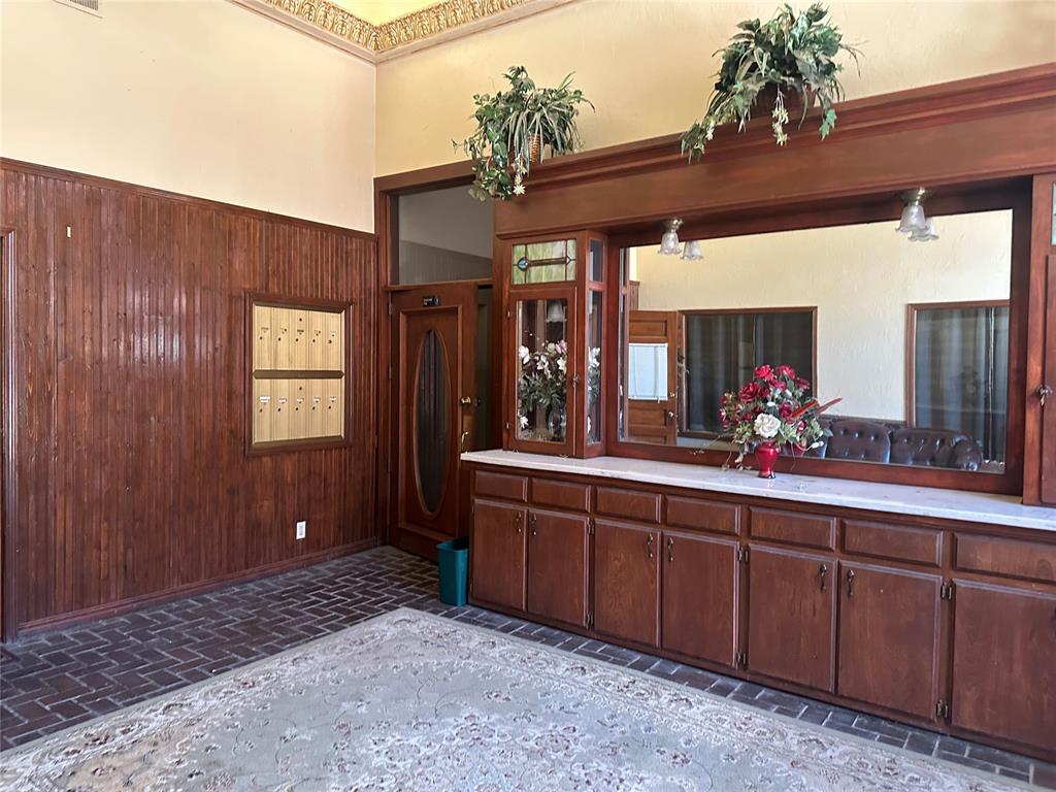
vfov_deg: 56.8
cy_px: 396
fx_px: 732
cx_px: 528
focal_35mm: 24
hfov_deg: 71.6
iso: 500
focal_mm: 6.86
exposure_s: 1/60
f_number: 1.78
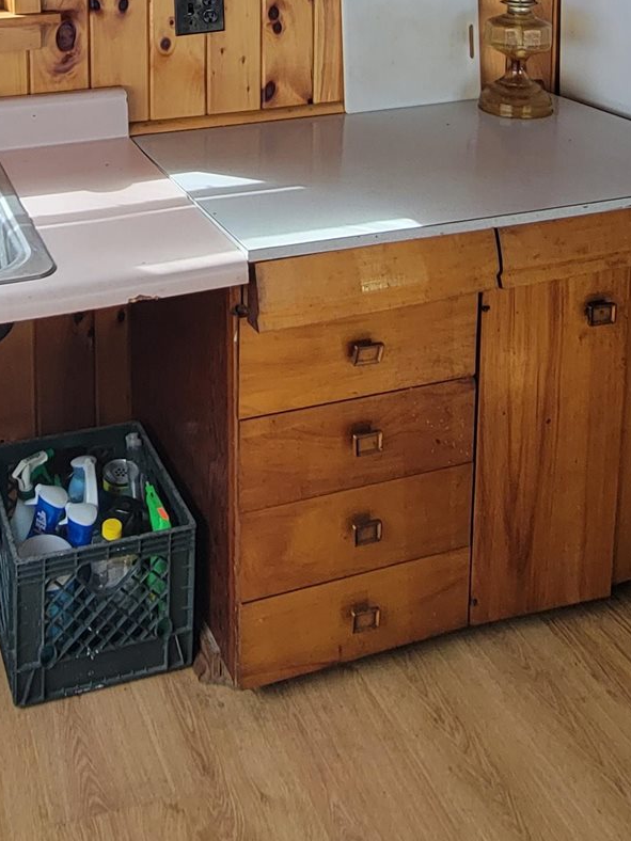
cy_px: -38
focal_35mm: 38
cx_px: 124
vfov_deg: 41.2
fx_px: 924
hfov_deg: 36.4
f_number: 2.2
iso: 100
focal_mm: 2.2
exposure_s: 1/60
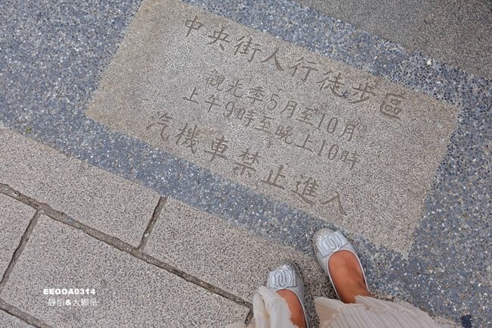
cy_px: 164
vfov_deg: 41.1
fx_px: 437
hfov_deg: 58.7
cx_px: 246
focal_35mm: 32
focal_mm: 11.81
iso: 125
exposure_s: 1/400
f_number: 4
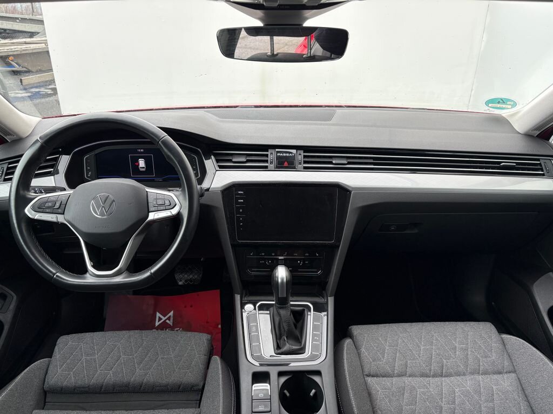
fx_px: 415
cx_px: 276
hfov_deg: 67.3
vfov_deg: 53.1
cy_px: 207
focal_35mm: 26
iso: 50
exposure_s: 1/388
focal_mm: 5.96
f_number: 1.6
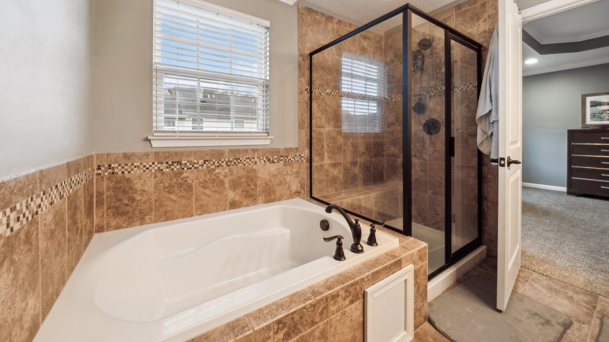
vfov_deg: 77.7
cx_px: 296
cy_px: 141
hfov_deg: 110.8
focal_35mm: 13
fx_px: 210
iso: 50
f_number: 11
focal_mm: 12
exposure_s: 1/3.33
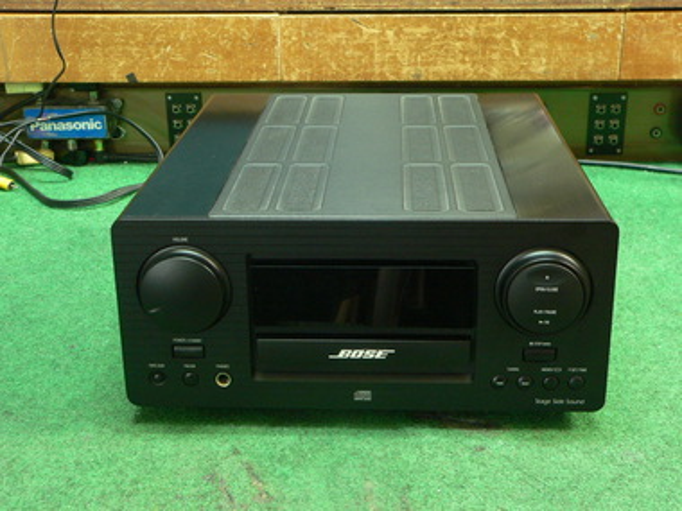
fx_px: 1005
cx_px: 341
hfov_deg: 37.5
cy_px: 256
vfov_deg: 28.6
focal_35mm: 51
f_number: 2.8
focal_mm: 8.5
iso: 200
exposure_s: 1/4
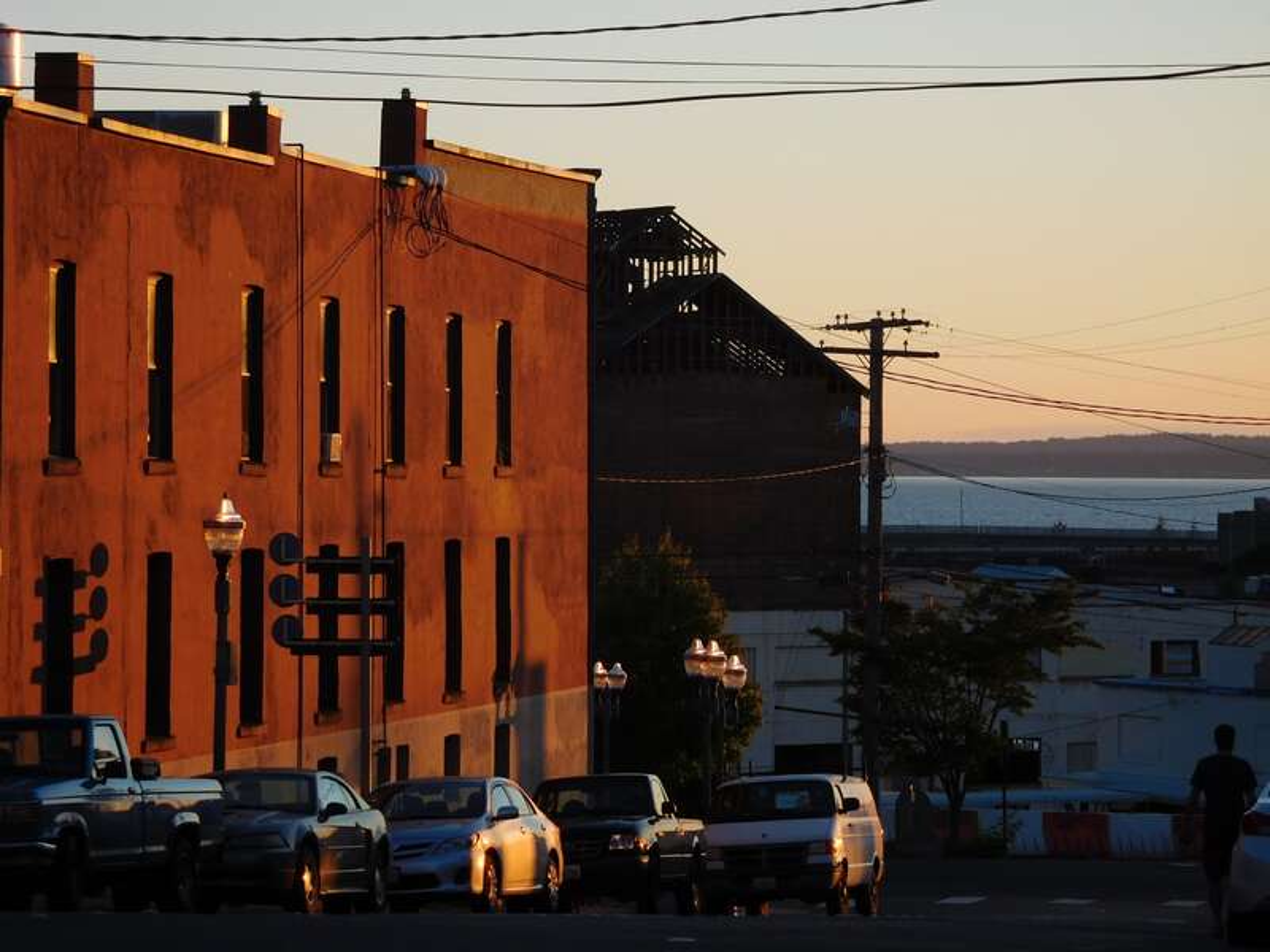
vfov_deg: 10.6
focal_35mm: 140
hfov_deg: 14.1
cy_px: 476
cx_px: 635
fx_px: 5136
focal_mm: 25
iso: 125
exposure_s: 1/200
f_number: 5.1
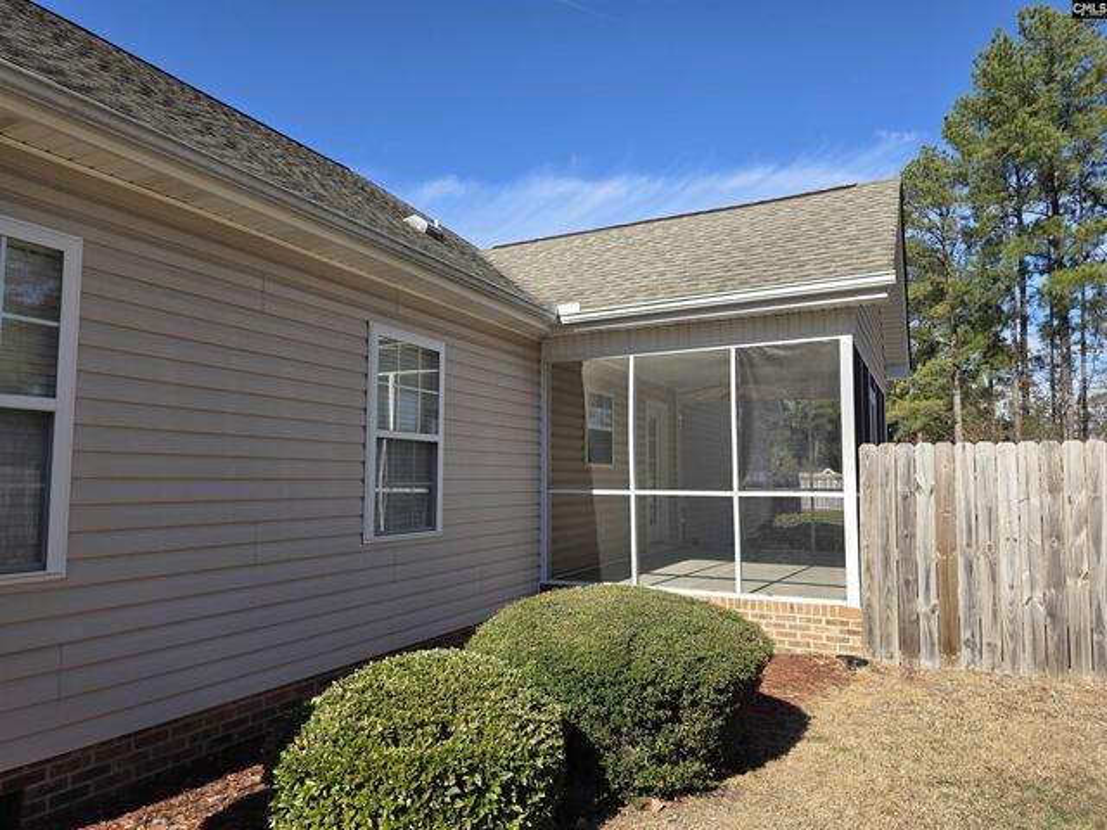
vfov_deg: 58.9
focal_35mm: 23
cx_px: 554
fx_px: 736
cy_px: 415
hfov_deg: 73.9
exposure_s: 1/4434
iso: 80
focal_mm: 6.3
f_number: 1.7
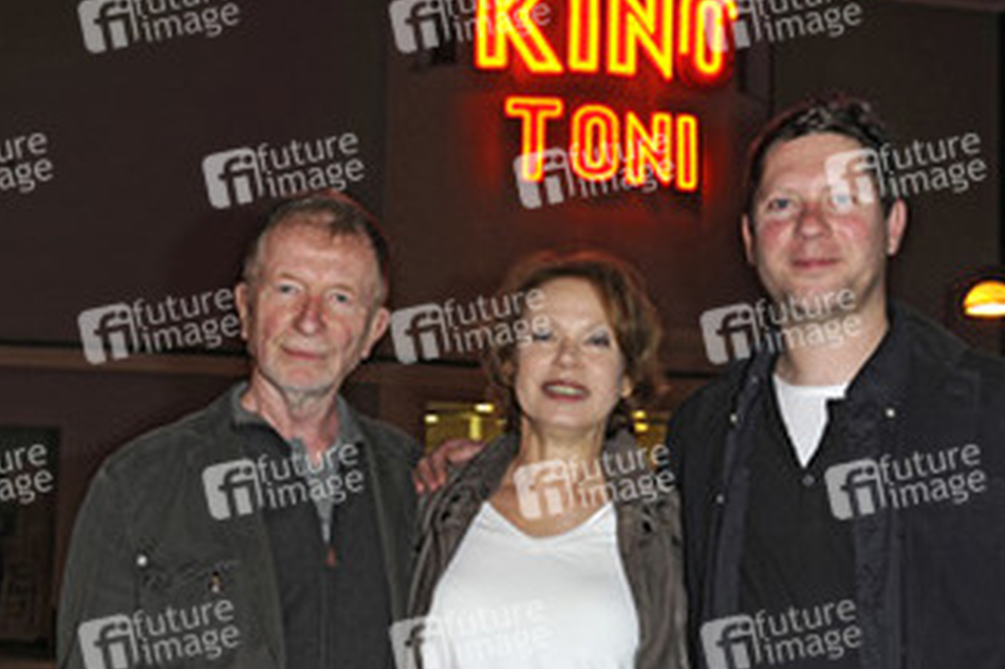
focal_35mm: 53
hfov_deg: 37.5
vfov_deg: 25.4
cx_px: 512
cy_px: 405
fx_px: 1479
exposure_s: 1/50
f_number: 5.6
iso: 1000
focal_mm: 38
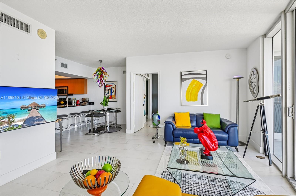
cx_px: 148
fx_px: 140
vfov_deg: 70.3
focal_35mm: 17
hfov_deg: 93.3
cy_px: 98
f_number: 5.6
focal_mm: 17
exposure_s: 1/30
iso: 100
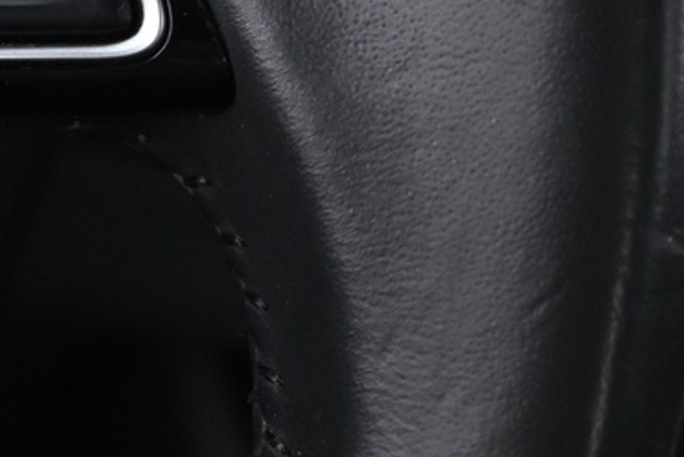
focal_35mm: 103
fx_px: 1958
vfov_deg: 12.8
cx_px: -214
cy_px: -156
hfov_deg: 18.4
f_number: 3.5
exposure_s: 1/25
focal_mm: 16
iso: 1400
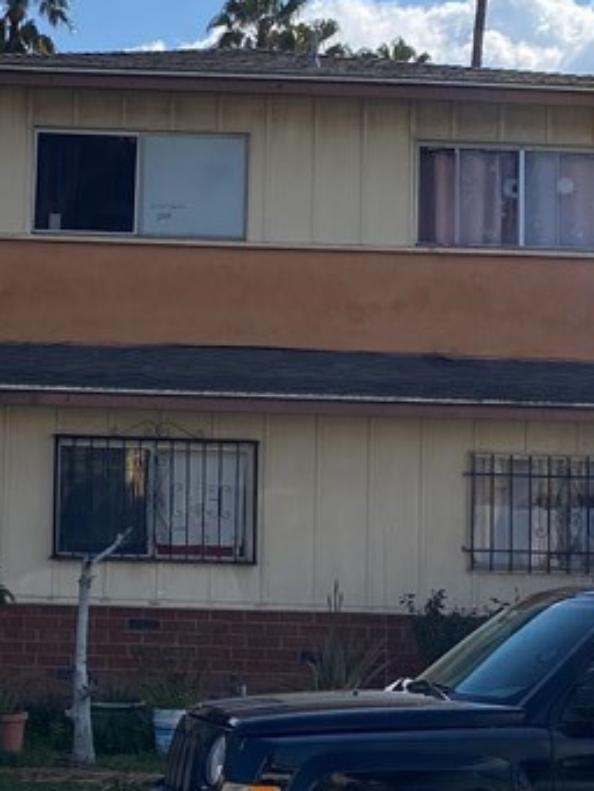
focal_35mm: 78
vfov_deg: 25.0
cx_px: -84
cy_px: 478
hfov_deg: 18.1
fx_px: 1783
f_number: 1.8
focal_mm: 4.25
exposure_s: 1/4808
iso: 32
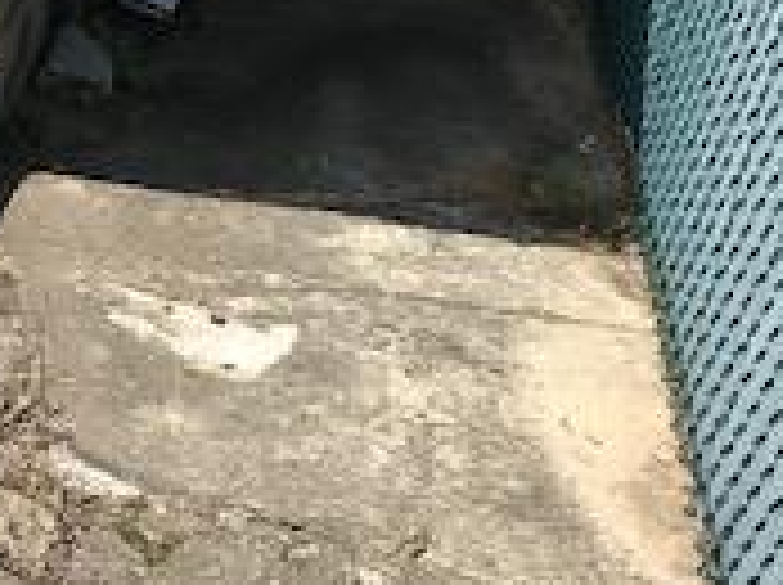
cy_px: 220
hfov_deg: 16.4
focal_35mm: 103
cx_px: -572
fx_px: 2327
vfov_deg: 14.3
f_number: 1.8
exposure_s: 1/3195
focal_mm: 3.99
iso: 20
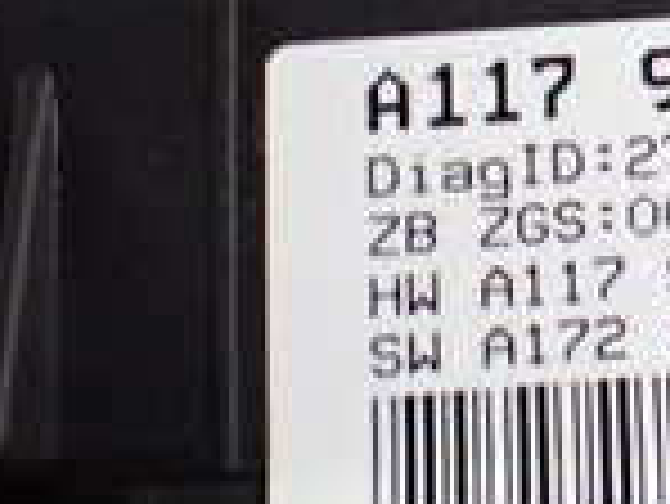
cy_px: 104
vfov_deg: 12.2
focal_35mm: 121
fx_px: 2344
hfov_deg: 14.5
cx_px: 1174
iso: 800
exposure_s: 1/60
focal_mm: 5.4
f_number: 2.3
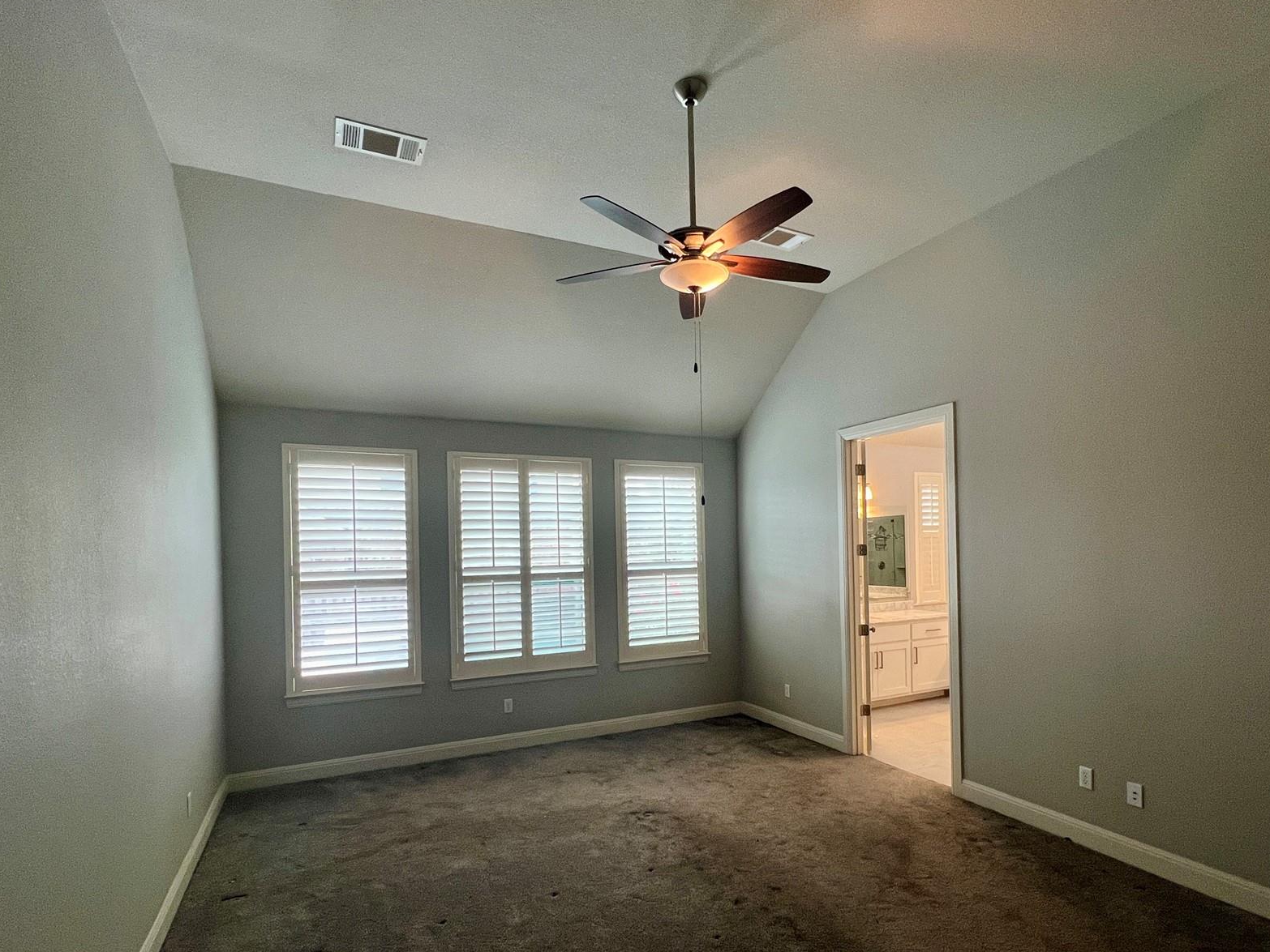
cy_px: 551
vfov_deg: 74.2
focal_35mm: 17
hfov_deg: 90.9
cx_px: 671
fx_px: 624
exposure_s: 1/120
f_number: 1.8
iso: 250
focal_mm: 1.57
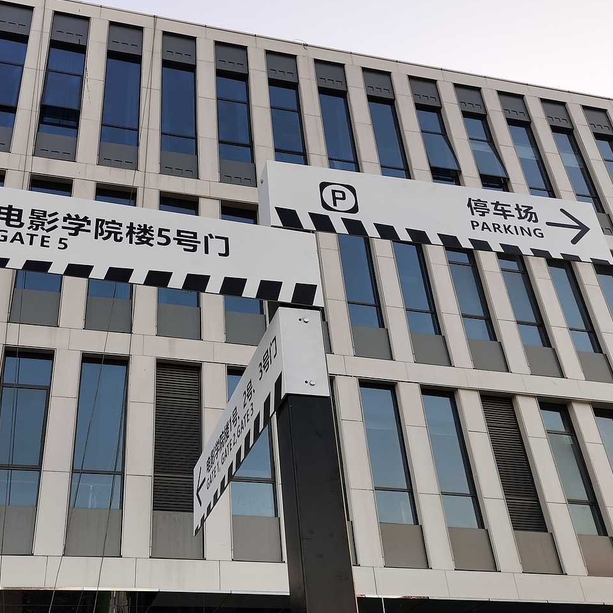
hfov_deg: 43.6
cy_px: 306
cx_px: 245
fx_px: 761
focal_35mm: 38
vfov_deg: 43.9
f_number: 1.8
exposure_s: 1/366
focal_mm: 5.58
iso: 50
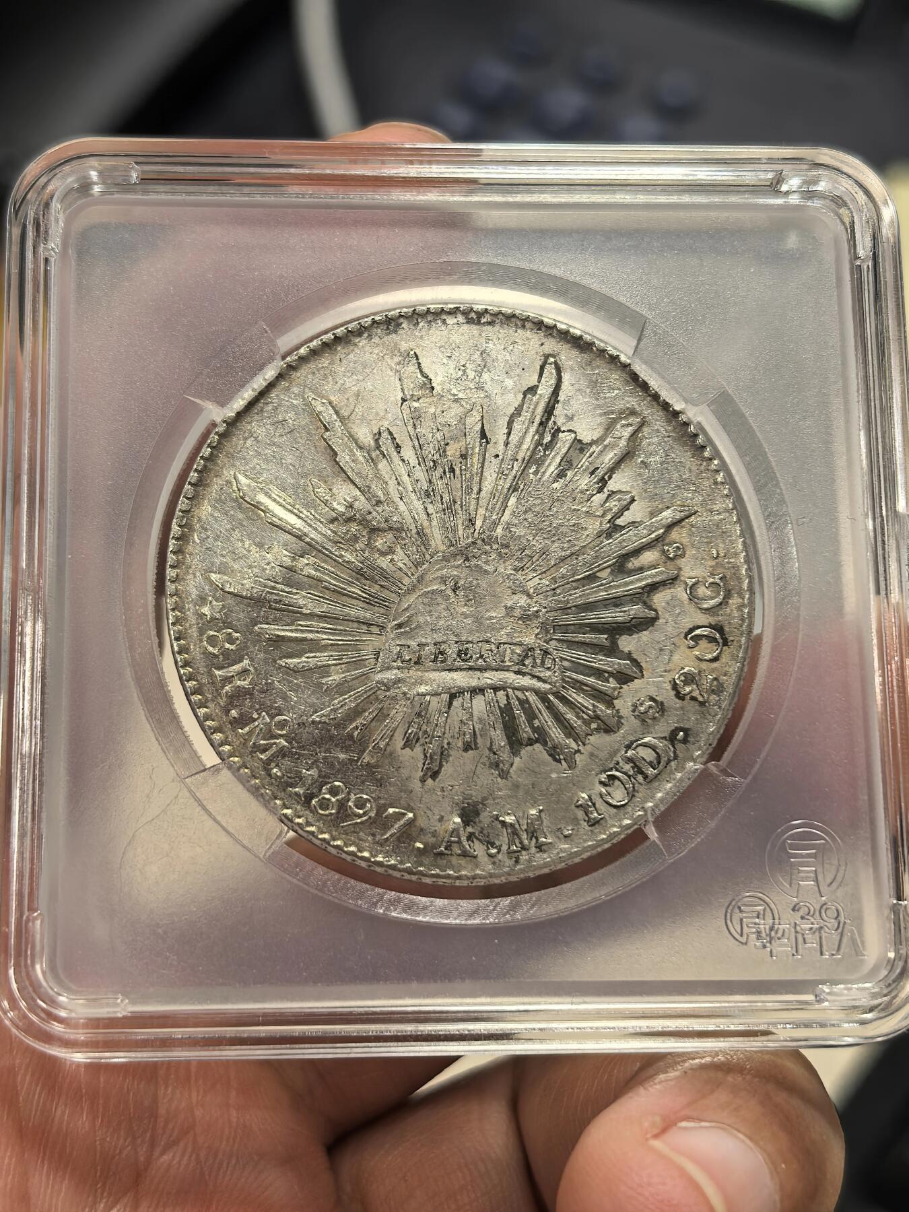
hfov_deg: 27.0
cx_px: 454
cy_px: 606
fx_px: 1891
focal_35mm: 54
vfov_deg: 35.5
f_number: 2
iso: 250
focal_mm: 6.98
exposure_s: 1/100
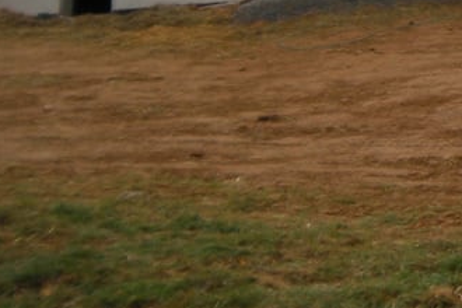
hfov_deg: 12.7
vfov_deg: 8.8
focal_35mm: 147
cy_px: -304
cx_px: 836
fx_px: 1886
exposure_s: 1/147
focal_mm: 5.9
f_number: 3.8
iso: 64
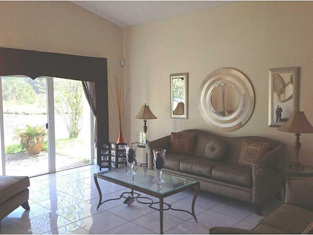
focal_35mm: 35
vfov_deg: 40.7
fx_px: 316
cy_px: 118
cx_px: 156
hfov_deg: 52.6
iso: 100
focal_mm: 4.28
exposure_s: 1/120
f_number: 2.4
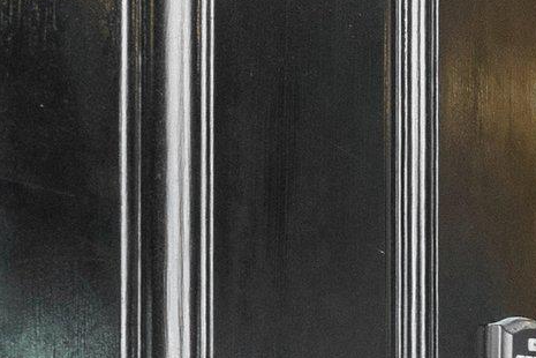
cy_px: 411
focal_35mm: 66
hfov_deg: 18.0
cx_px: 1123
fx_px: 983
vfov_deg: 19.6
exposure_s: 1/10
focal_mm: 10
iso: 800
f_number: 8
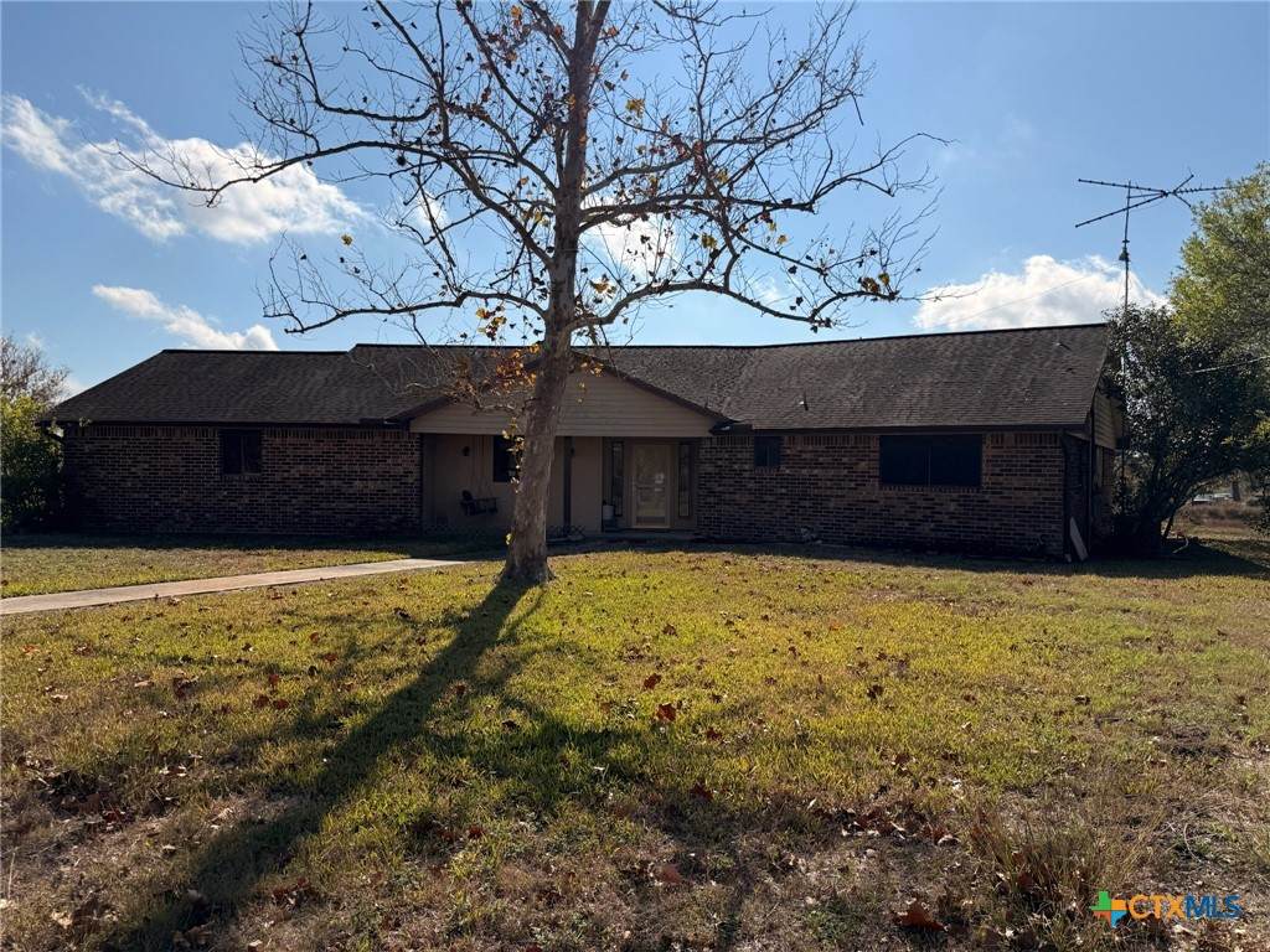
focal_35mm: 24
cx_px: 635
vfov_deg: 56.8
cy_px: 476
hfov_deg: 71.6
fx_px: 881
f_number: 1.78
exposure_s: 1/9091
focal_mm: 6.76
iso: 80
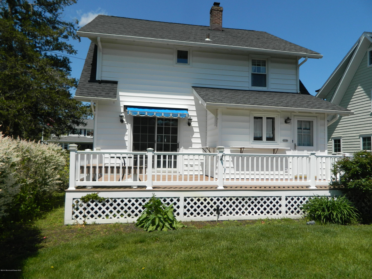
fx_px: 269
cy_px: 140
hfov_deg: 69.4
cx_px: 186
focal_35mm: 25
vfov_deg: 54.9
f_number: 8.7
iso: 80
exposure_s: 1/200
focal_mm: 4.5
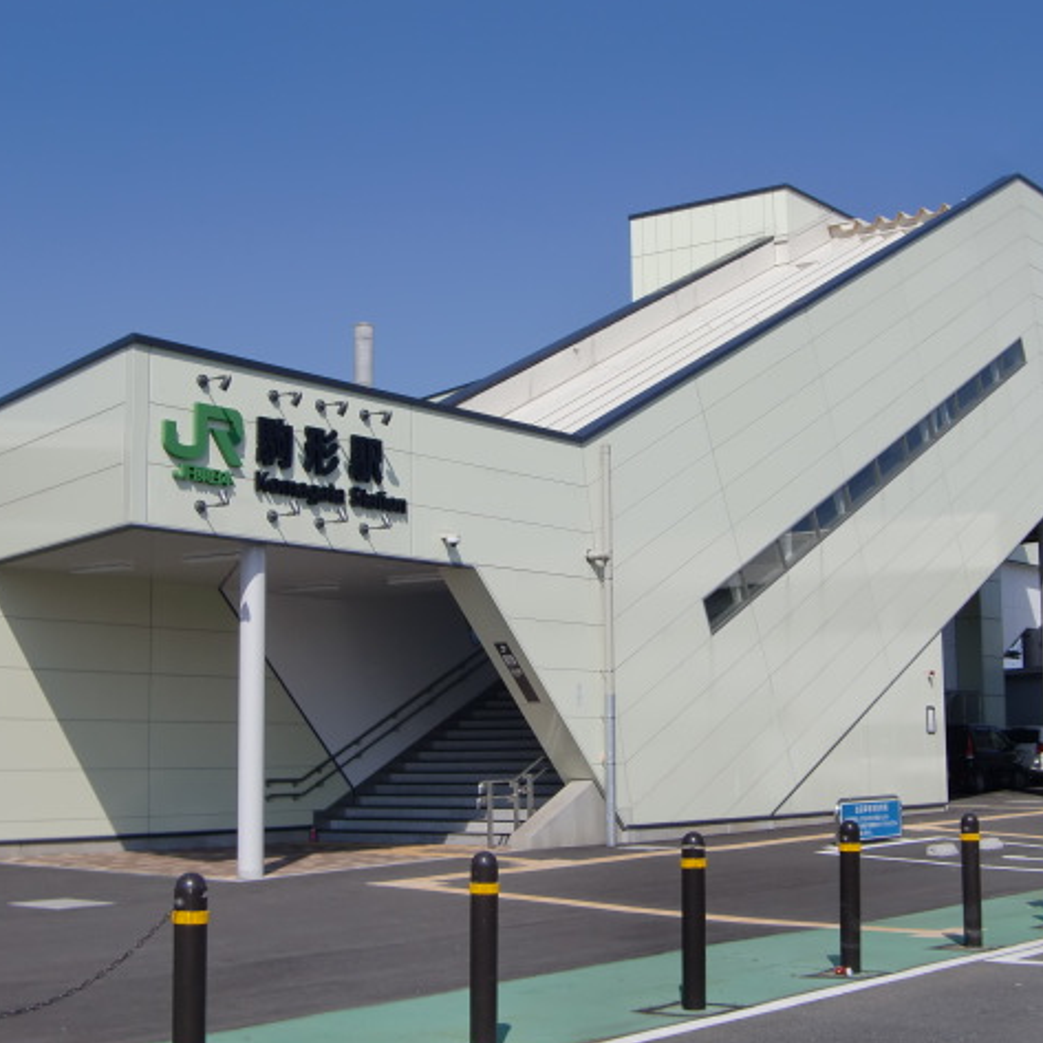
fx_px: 1875
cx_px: 571
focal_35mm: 55
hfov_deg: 31.1
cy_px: 520
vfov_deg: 31.1
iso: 64
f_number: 8.8
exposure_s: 1/250
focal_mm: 8.2
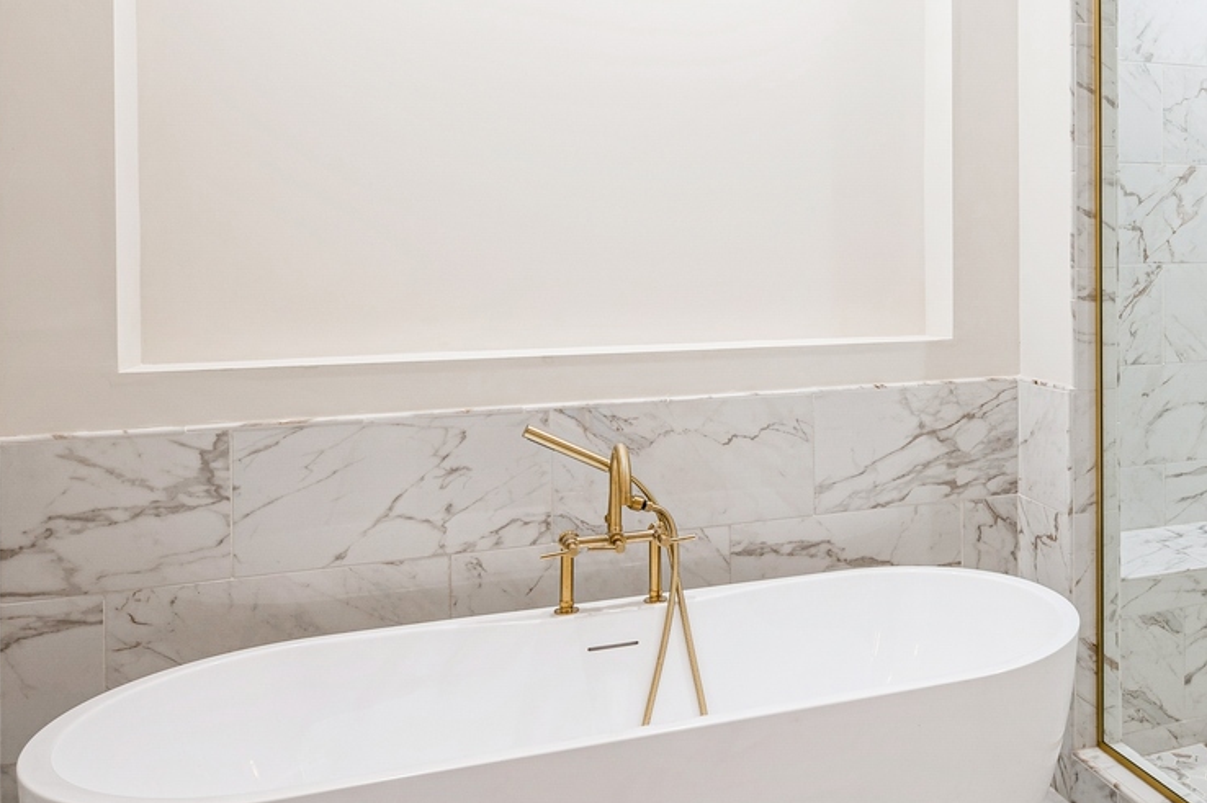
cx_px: 997
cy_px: 265
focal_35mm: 34
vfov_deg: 38.3
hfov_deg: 51.5
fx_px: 1142
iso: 200
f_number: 8
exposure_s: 1/5
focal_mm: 15.5
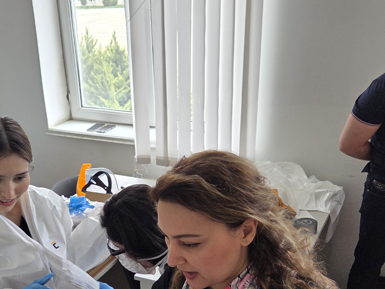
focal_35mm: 50
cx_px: 116
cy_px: 204
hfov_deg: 37.6
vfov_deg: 28.8
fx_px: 556
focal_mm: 5.4
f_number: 1.8
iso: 50
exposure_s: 1/180
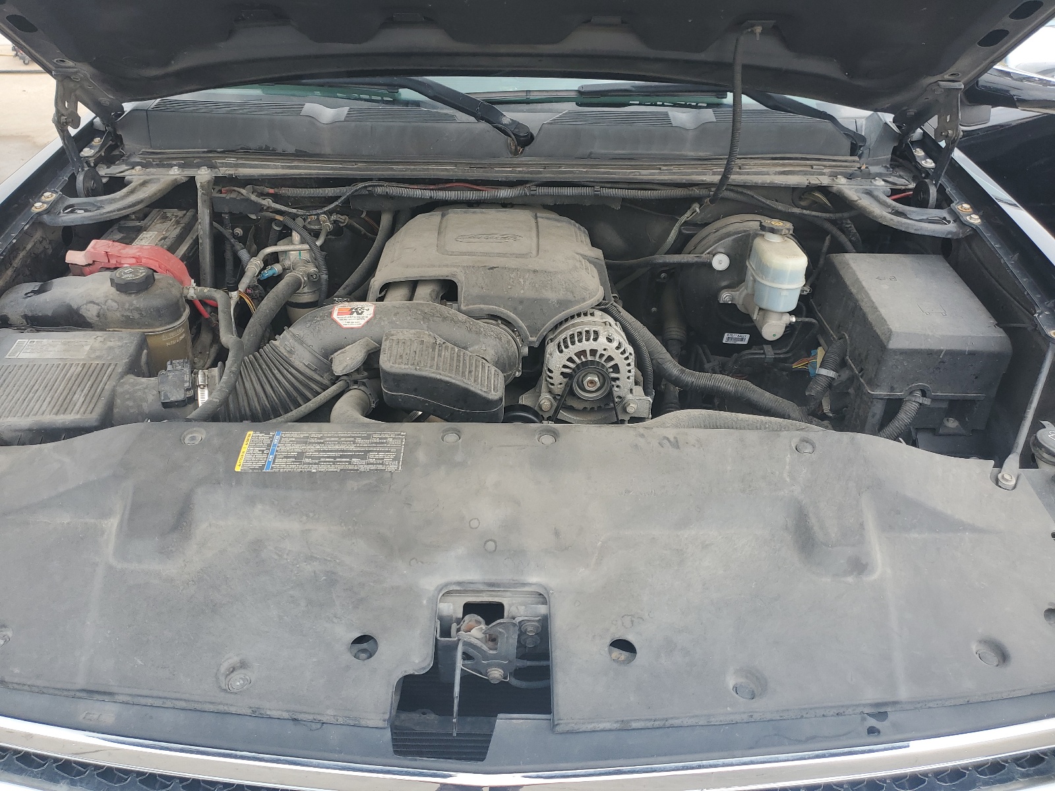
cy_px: 396
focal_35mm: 26
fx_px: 792
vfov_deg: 53.1
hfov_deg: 67.3
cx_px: 528
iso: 50
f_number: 1.5
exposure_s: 1/244
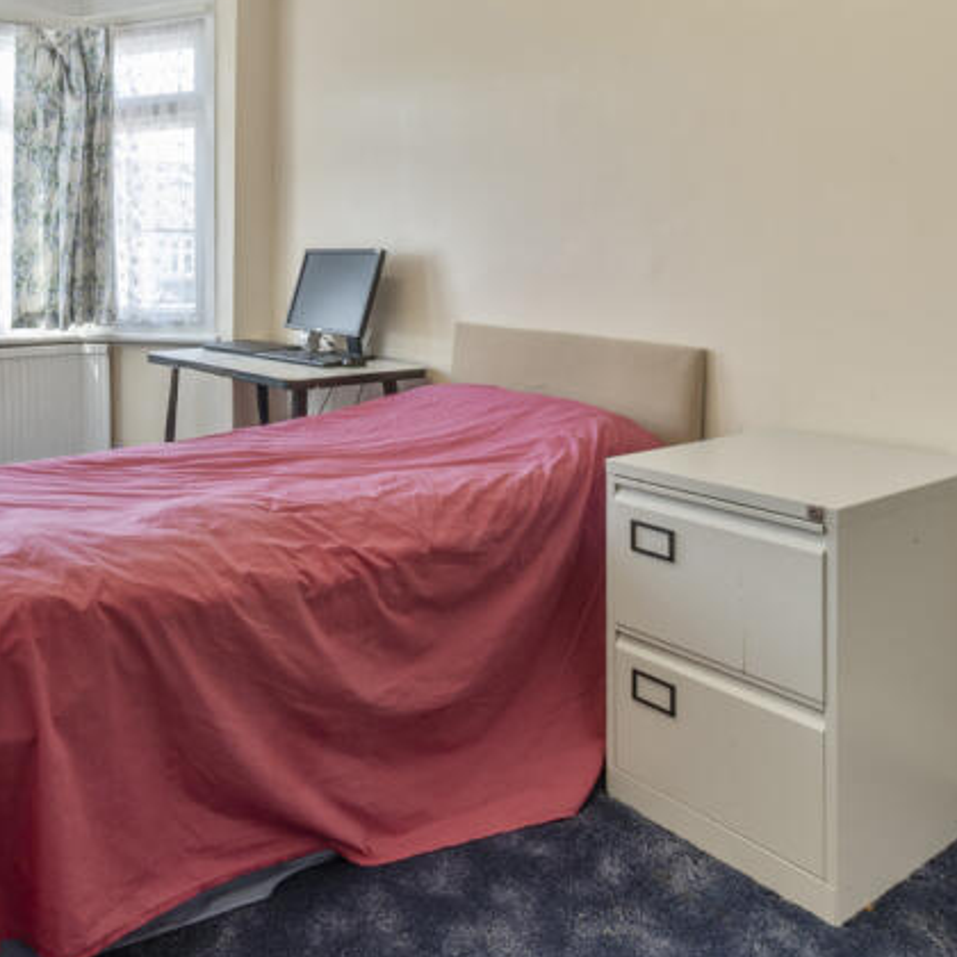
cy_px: 302
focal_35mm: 29
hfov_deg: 53.7
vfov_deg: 54.2
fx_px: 907
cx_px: 269
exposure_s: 1/2
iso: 200
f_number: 16
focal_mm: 14
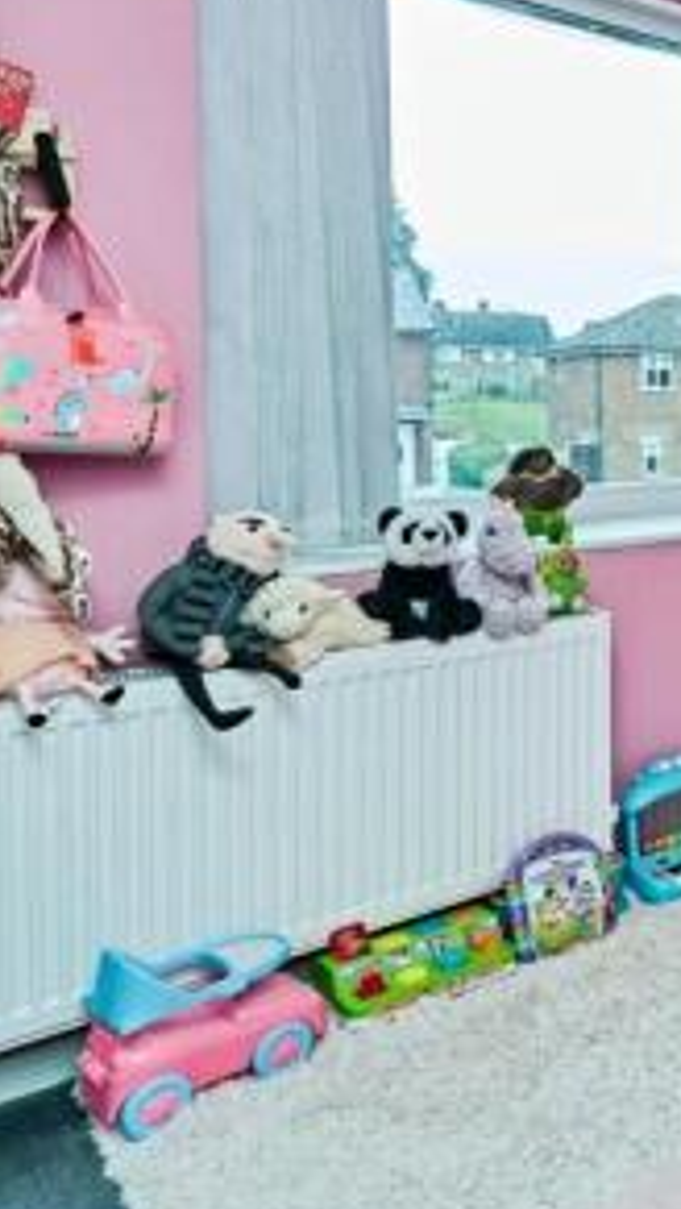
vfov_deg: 58.6
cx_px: 953
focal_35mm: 33
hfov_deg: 27.6
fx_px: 1058
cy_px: 447
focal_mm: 14
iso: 400
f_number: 8
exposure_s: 1/80
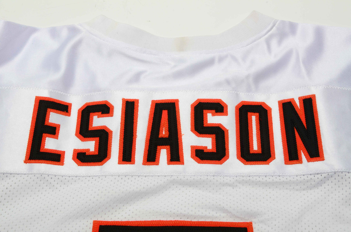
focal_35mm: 78
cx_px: 176
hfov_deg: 26.0
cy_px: 116
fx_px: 759
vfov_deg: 17.4
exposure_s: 1/160
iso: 200
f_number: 22
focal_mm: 52
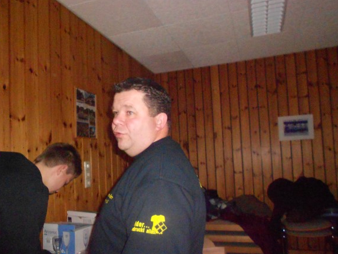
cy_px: 139
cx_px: 171
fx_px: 283
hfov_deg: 61.7
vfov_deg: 48.1
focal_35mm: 29
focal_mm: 4.6
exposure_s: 1/25
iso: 1250
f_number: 8
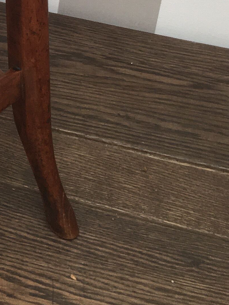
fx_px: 961
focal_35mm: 109
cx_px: -155
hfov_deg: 12.6
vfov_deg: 16.2
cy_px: -179
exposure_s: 1/100
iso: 32
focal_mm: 4.15
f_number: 2.2
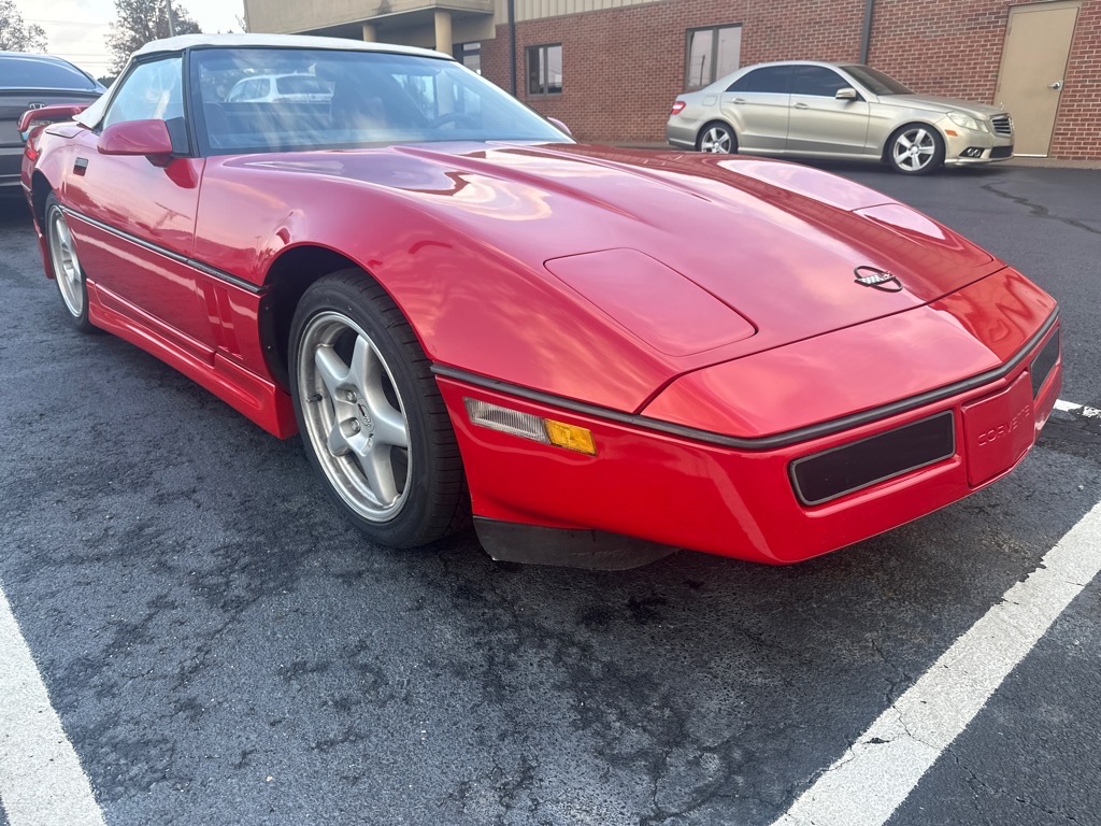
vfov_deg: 56.8
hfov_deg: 71.6
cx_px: 550
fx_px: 763
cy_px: 413
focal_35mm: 24
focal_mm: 6.86
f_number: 1.78
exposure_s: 1/611
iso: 80
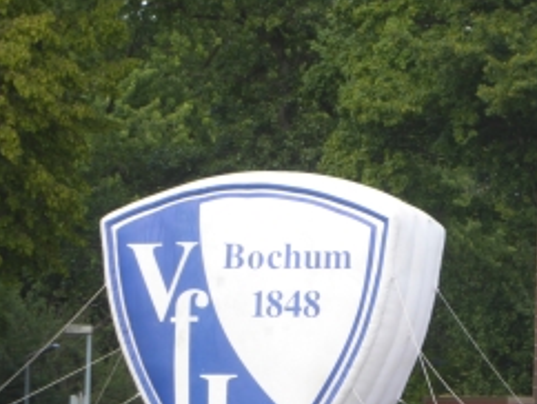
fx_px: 8665
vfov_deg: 2.7
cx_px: 479
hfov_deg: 3.5
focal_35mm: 558
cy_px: 342
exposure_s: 1/80
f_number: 5.8
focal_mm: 53.8
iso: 100
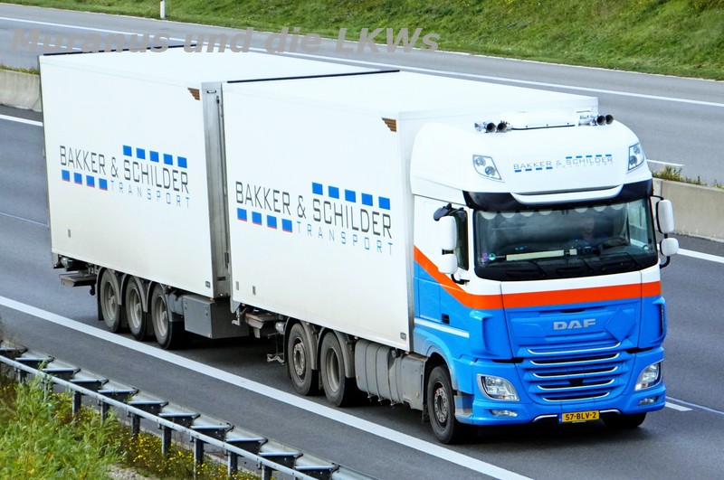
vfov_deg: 7.4
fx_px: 3693
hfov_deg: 11.2
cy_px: 240
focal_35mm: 184
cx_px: 362
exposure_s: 1/2500
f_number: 6.3
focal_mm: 122.6
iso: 3200
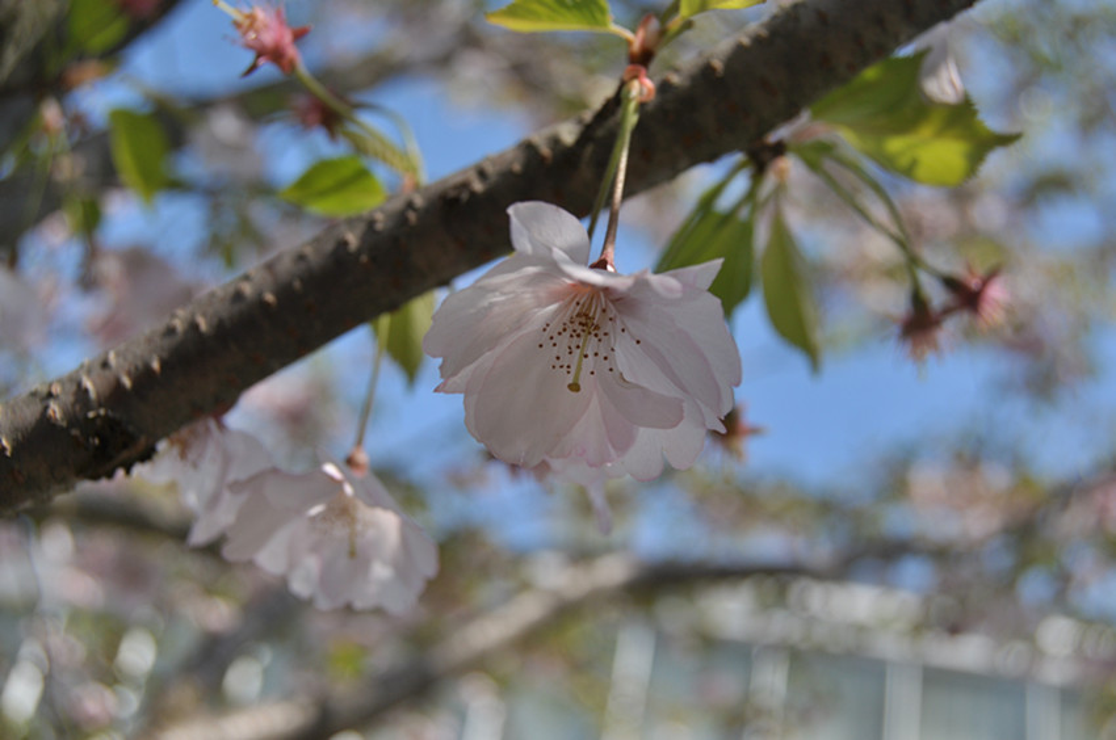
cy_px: 370
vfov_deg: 29.8
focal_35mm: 45
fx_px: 1393
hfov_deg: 43.7
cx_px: 558
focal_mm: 30
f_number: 5.6
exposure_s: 1/800
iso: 200
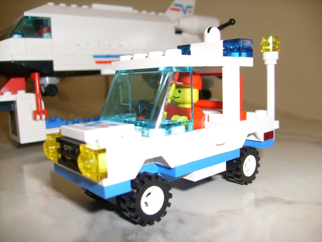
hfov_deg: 52.6
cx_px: 161
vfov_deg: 40.7
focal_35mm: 35
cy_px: 121
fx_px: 326
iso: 100
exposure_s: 1/45
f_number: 2.8
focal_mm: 5.8
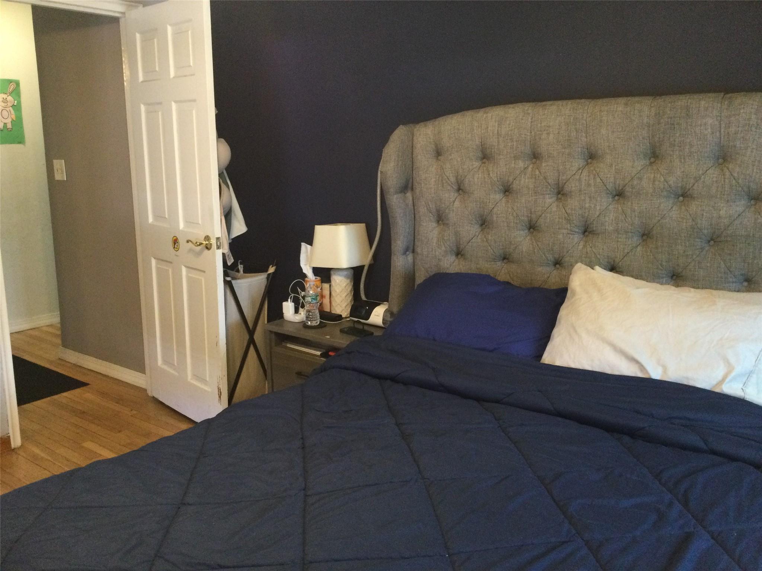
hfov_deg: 58.4
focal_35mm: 31
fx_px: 682
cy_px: 286
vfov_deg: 45.4
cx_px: 381
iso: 200
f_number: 2.4
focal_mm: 3.3
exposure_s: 1/24
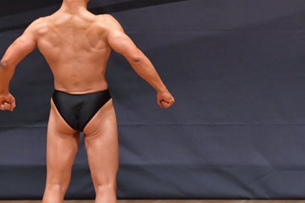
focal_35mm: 521
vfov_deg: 2.6
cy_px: 113
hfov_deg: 4.0
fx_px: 4410
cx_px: 105
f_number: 5.6
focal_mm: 190
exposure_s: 1/400
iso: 6400
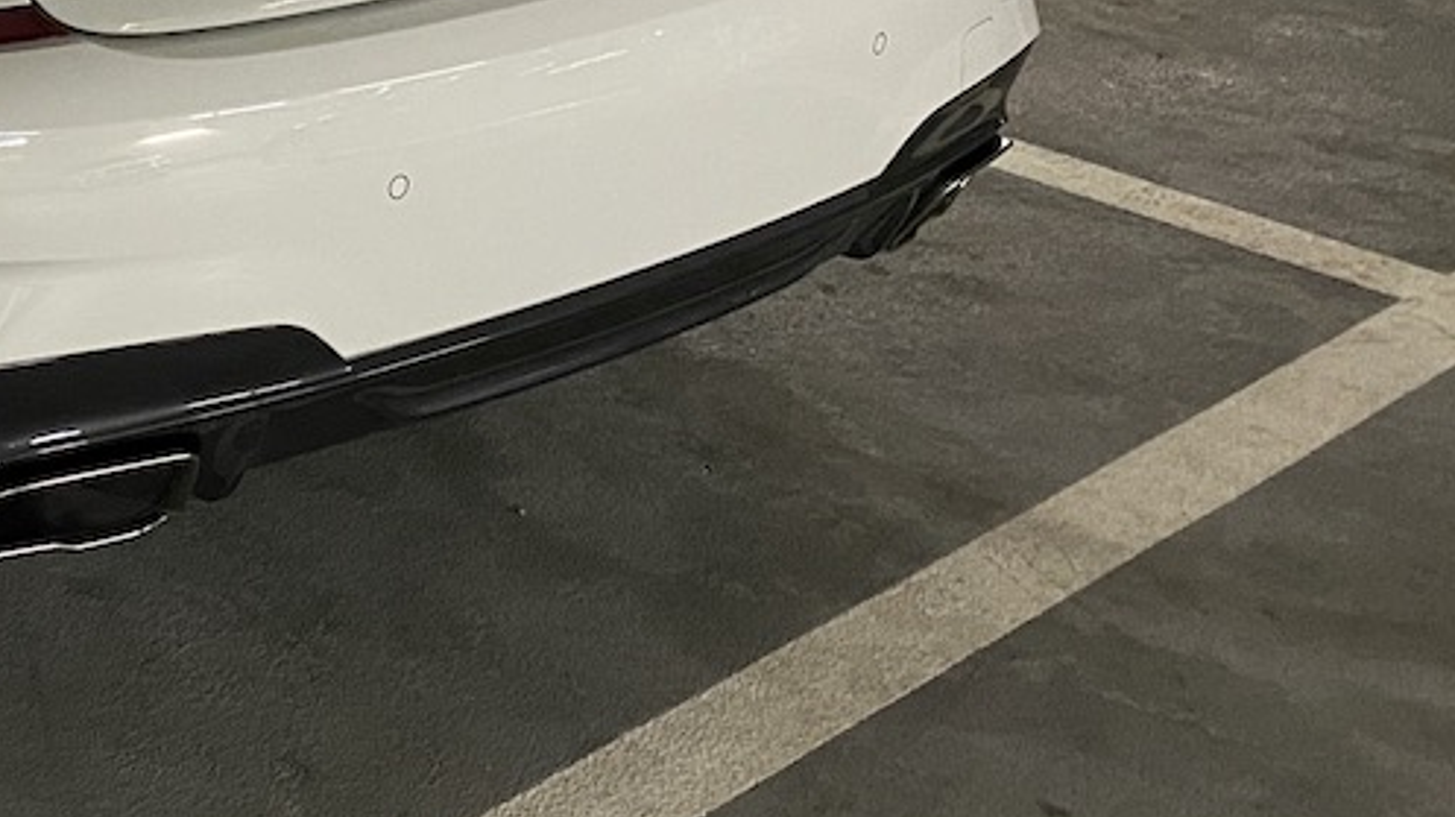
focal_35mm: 73
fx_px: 2815
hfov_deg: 26.0
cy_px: -182
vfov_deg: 15.8
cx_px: -272
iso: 640
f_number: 1.8
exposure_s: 1/33
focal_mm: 4.25
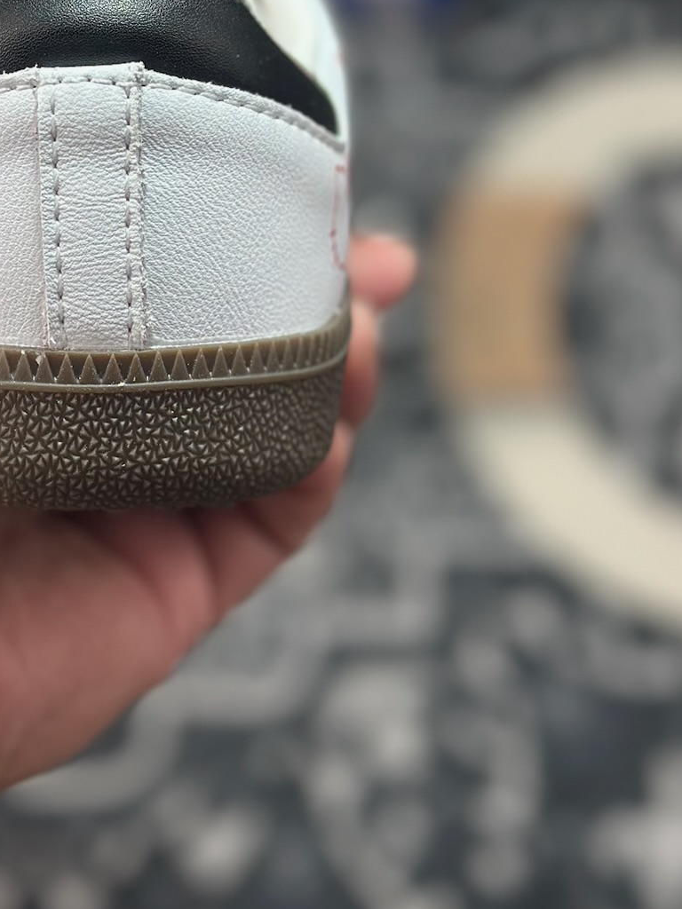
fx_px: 2522
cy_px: 138
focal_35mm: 96
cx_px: 123
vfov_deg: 20.1
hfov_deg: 15.3
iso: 80
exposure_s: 1/663
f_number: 1.78
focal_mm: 6.86
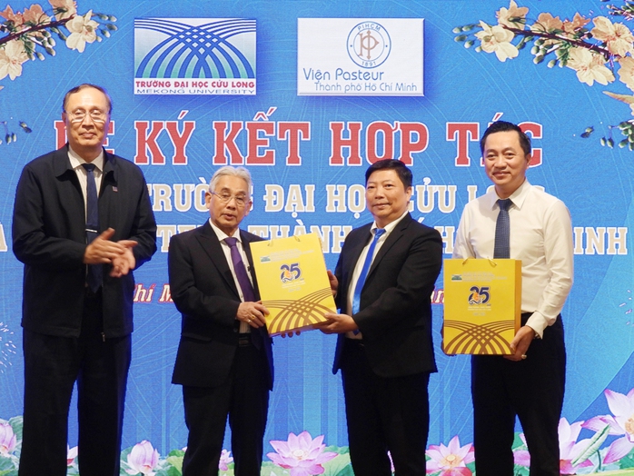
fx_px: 2107
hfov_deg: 17.1
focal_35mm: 115
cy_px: 238
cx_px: 317
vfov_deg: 12.9
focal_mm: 20.5
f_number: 4
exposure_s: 1/40
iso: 400
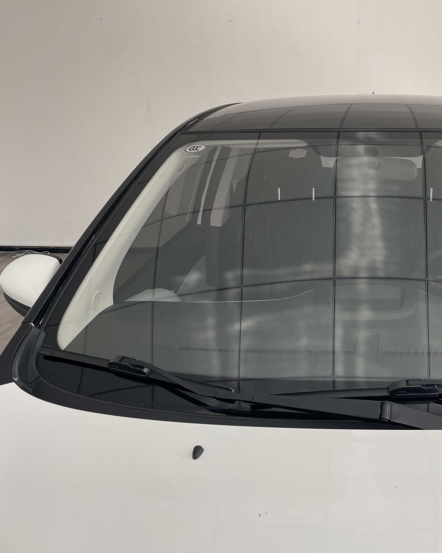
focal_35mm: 34
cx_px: 366
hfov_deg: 41.1
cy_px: 276
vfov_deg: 52.8
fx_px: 556
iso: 32
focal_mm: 4.2
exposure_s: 1/228
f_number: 1.6
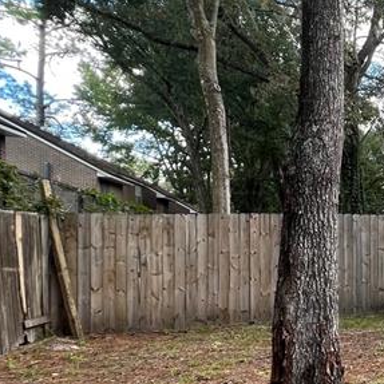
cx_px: 585
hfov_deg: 27.3
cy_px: 254
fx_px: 515
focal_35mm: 41
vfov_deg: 40.4
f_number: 1.8
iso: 32
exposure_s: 1/99
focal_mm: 1.57
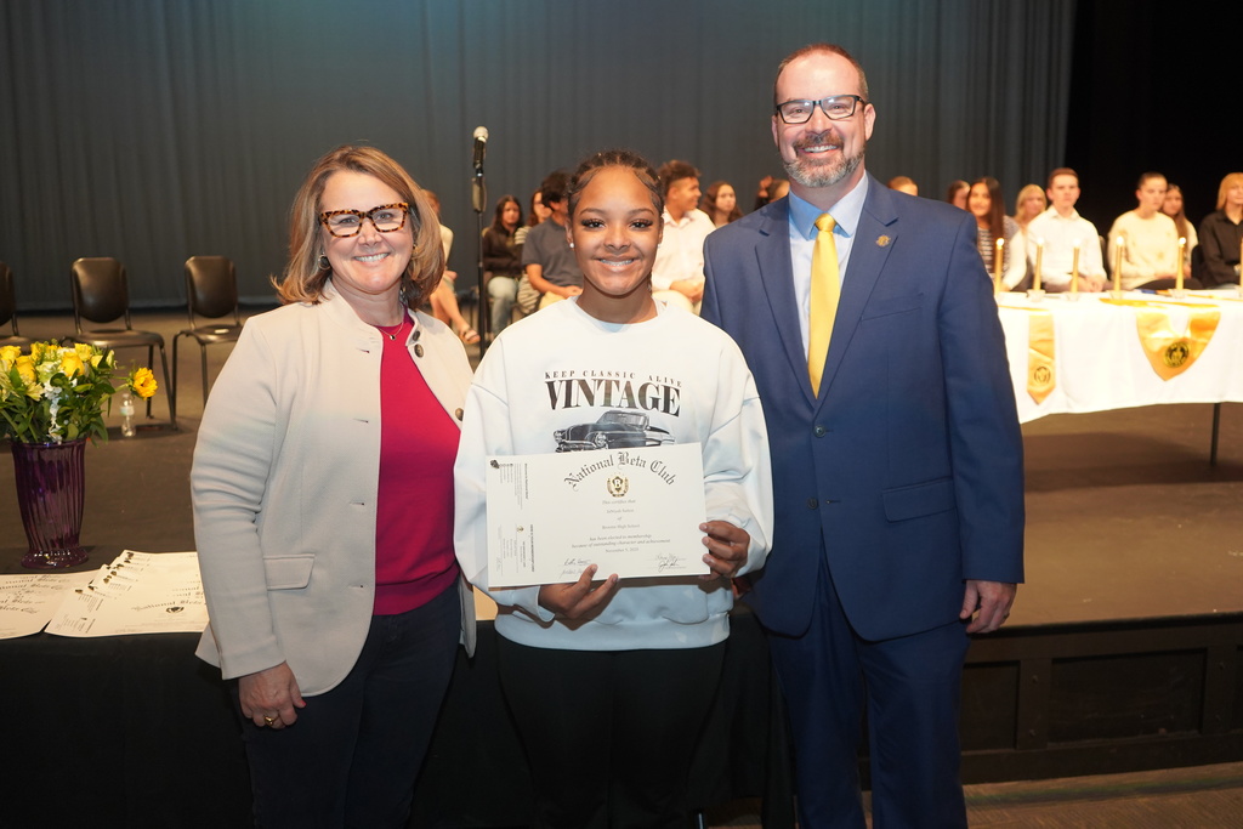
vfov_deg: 37.9
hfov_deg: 54.4
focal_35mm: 35
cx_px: 622
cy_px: 414
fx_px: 1209
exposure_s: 1/160
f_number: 4
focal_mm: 35
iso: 2000
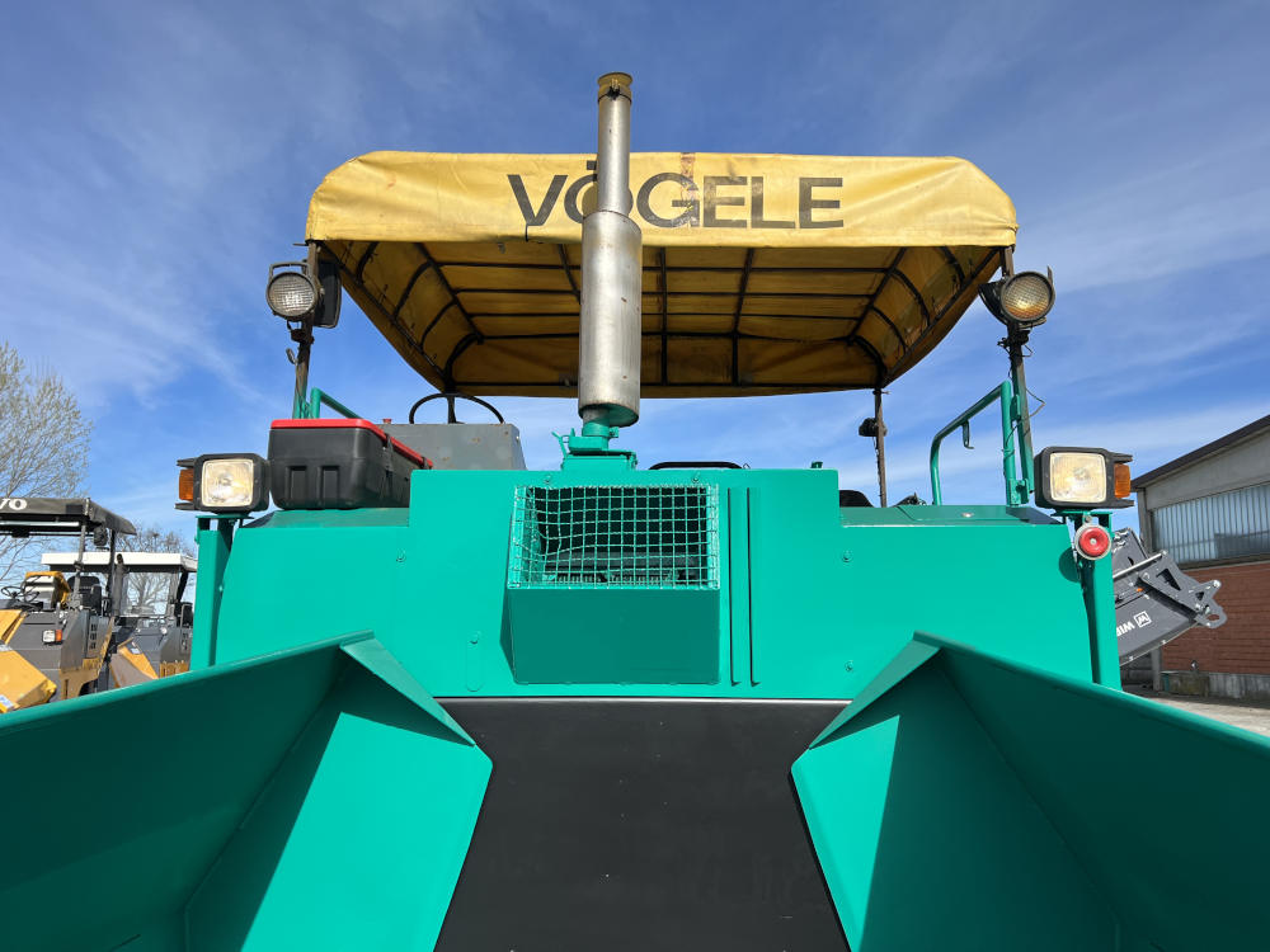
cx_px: 635
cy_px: 476
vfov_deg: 53.1
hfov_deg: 67.3
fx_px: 954
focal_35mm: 26
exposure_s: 1/5076
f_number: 1.5
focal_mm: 5.7
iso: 50
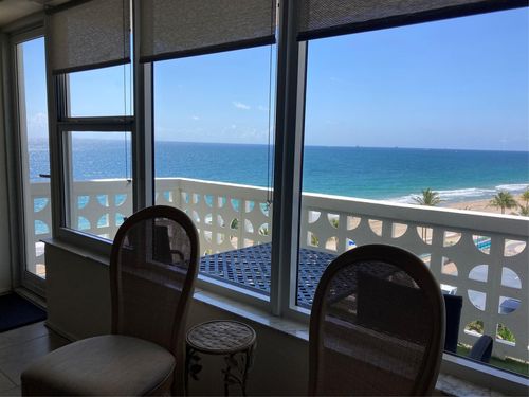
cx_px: 264
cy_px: 198
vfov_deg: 49.7
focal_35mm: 28
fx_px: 428
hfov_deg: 63.4
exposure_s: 1/813
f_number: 1.8
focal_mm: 3.99
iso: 20
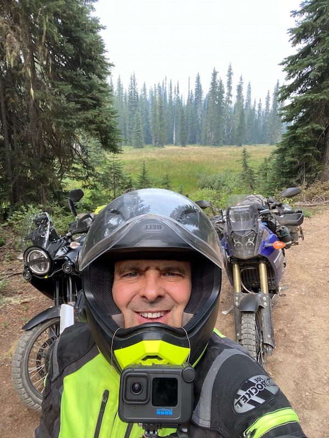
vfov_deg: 73.9
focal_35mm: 23
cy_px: 219
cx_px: 164
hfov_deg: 58.9
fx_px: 291
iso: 40
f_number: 2.2
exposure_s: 1/122
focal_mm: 2.71
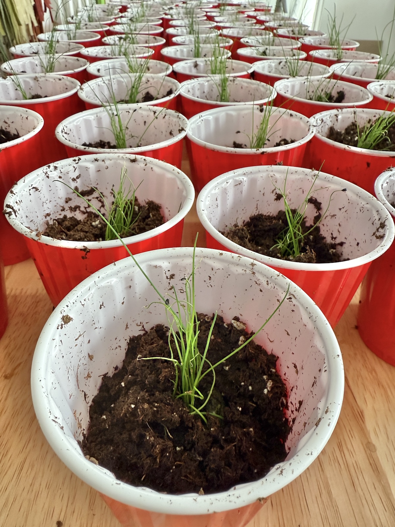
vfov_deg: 71.6
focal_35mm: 24
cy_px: 264
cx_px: 198
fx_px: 365
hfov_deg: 56.8
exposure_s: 1/60
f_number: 2.2
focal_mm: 2.22
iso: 400
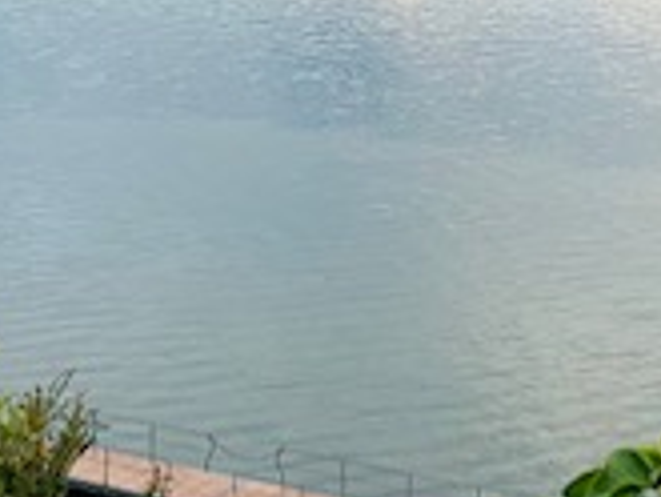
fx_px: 1930
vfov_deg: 13.2
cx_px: 421
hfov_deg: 19.4
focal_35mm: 101
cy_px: -413
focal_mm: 4.25
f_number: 1.8
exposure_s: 1/185
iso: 25
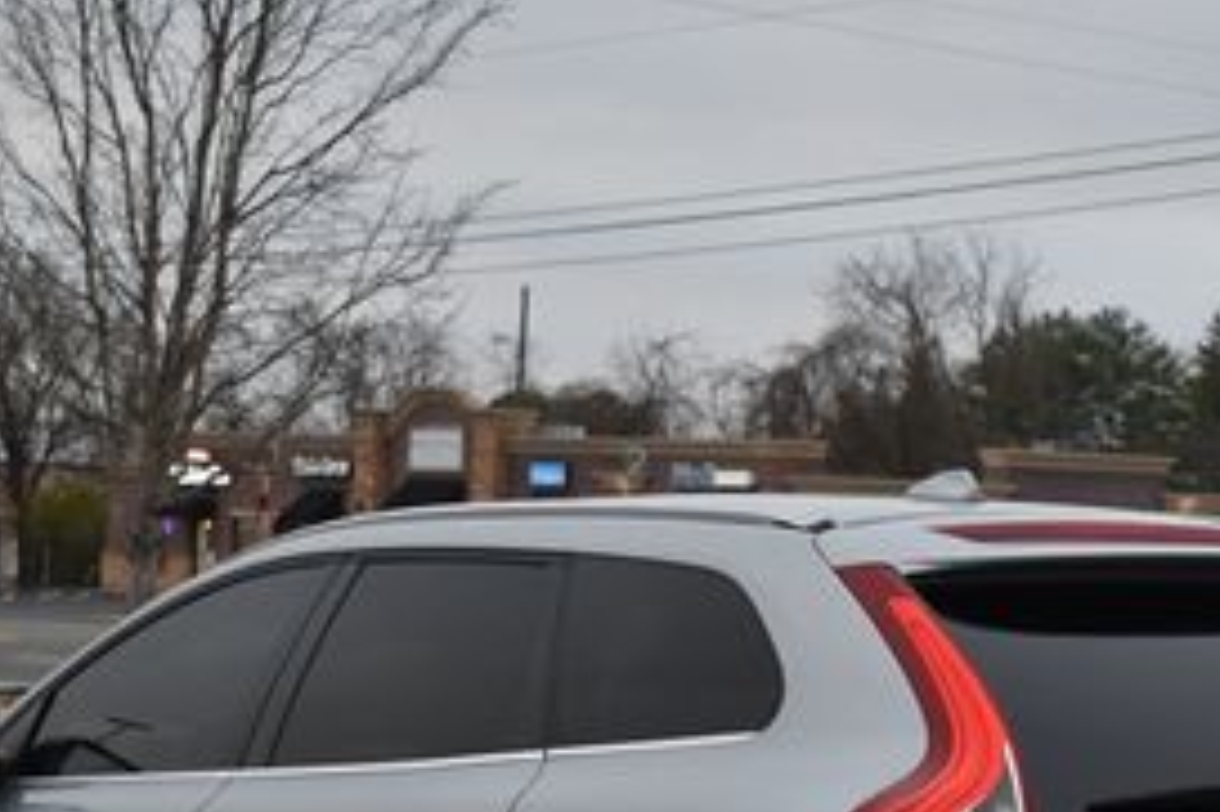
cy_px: 630
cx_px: 879
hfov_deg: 17.0
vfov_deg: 11.4
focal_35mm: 120
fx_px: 4064
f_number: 4.5
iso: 800
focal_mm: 34
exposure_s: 1/200
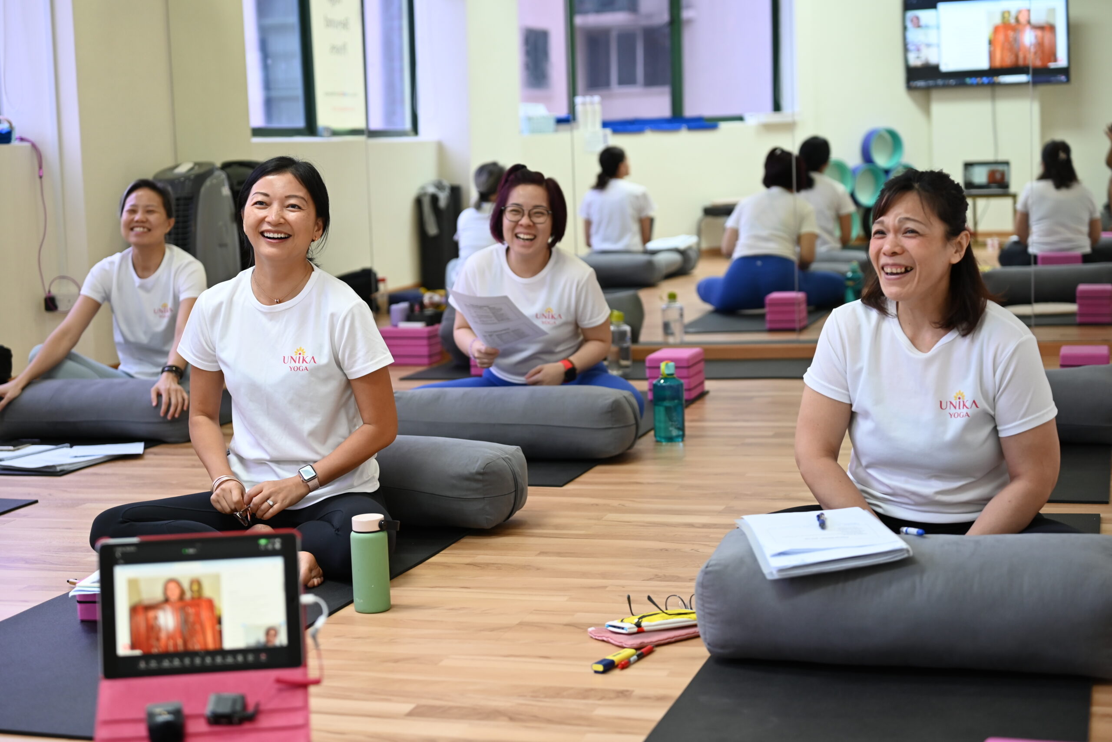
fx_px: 1792
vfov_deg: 23.4
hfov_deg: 34.5
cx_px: 556
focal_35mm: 58
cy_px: 371
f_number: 2.8
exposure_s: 1/125
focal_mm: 58
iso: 640
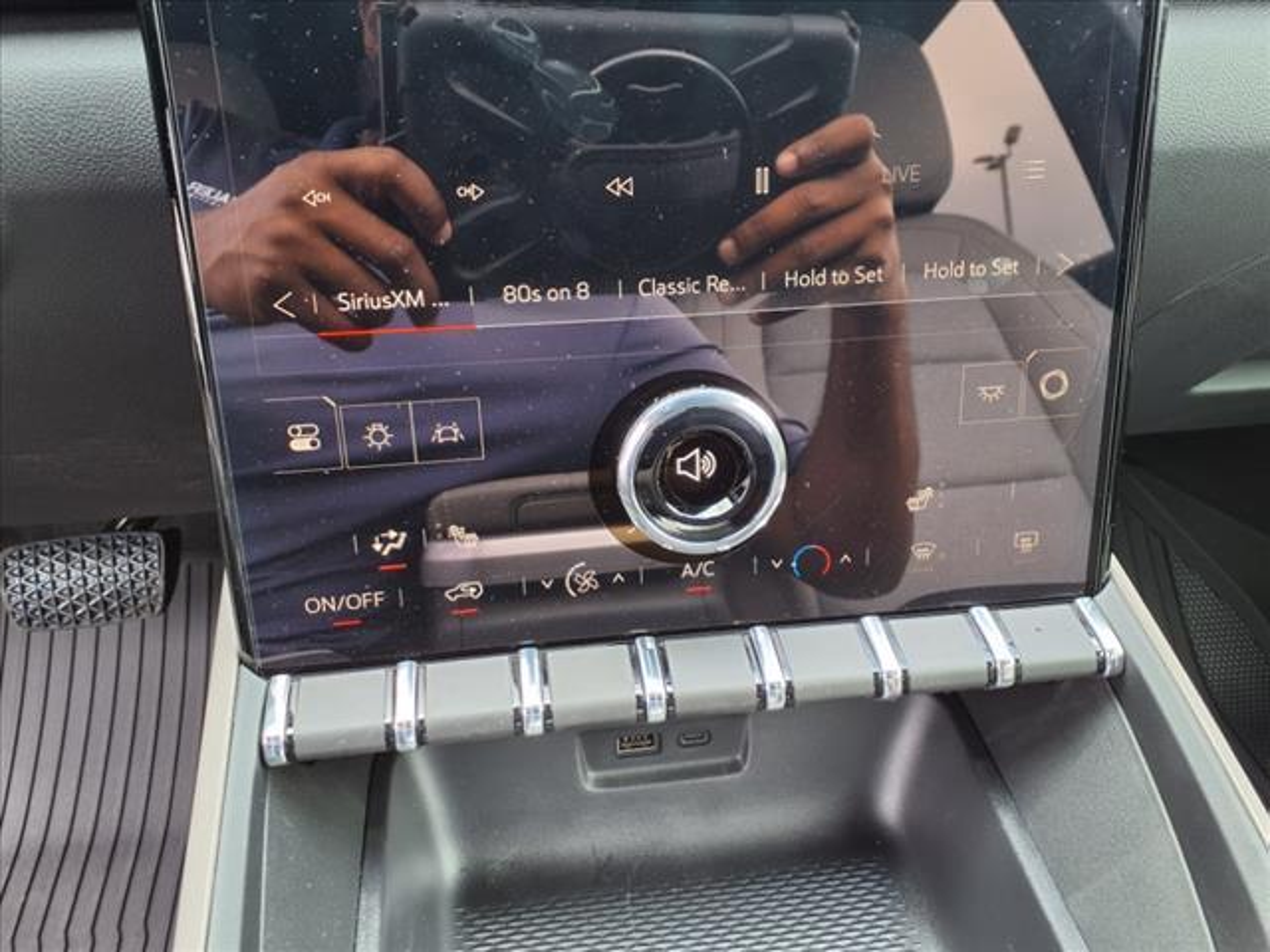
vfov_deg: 51.4
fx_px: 991
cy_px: 476
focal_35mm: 27
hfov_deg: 65.3
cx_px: 635
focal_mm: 3.58
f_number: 1.9
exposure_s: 1/40
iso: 50
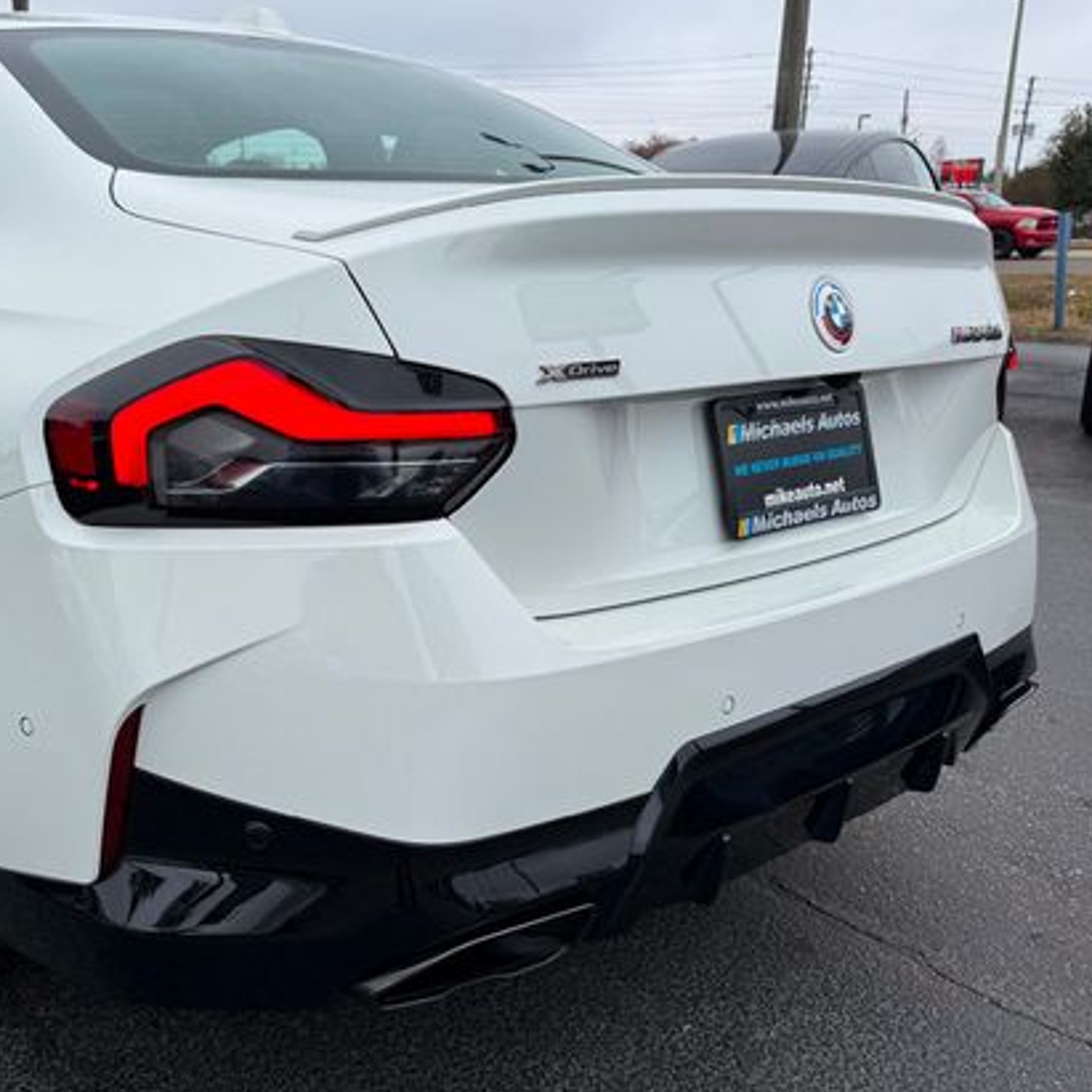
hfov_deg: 48.0
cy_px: 539
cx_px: 284
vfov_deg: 49.7
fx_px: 1178
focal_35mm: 33
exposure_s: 1/2907
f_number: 1.78
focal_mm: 6.76
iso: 80
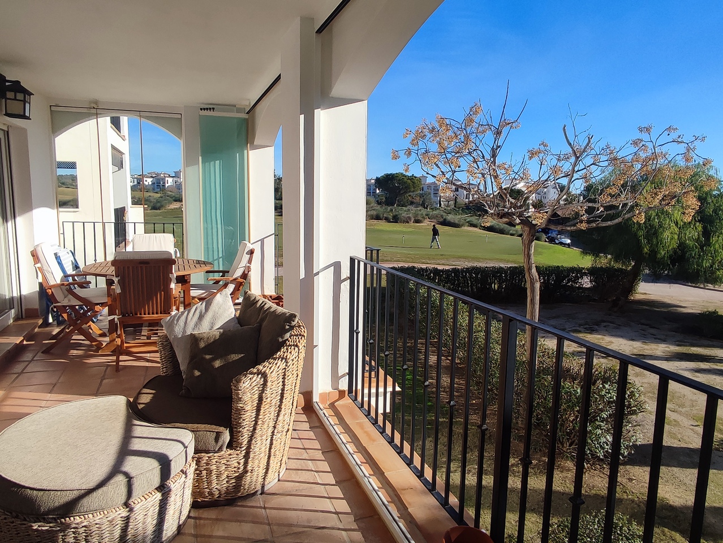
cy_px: 272
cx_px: 362
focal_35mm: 16
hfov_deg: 94.5
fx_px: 334
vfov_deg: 78.2
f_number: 2.2
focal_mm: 1.65
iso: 50
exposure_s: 1/1464
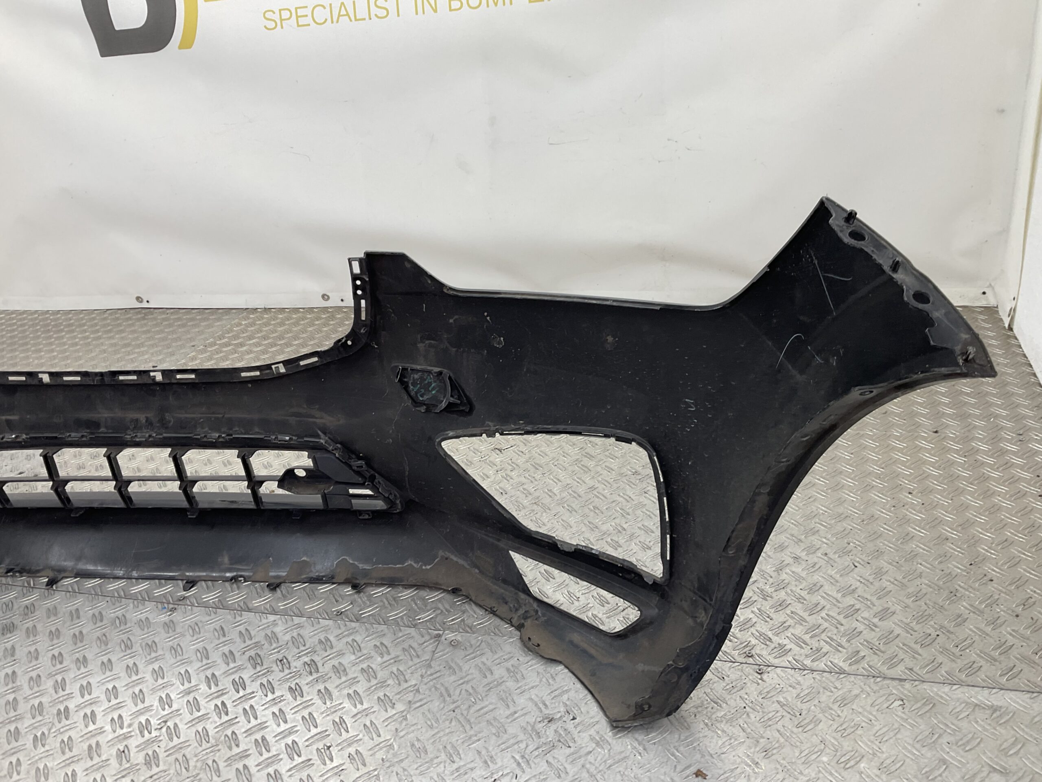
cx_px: 521
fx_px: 873
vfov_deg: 48.2
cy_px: 391
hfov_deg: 61.7
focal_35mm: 29
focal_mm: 3
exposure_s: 1/120
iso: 32
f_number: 1.8
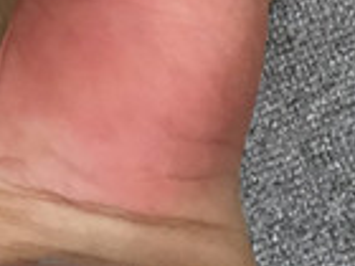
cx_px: -241
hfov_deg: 9.5
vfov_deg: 6.9
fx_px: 2041
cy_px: -462
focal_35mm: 199
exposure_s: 1/344
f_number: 2.4
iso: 25
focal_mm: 3.3
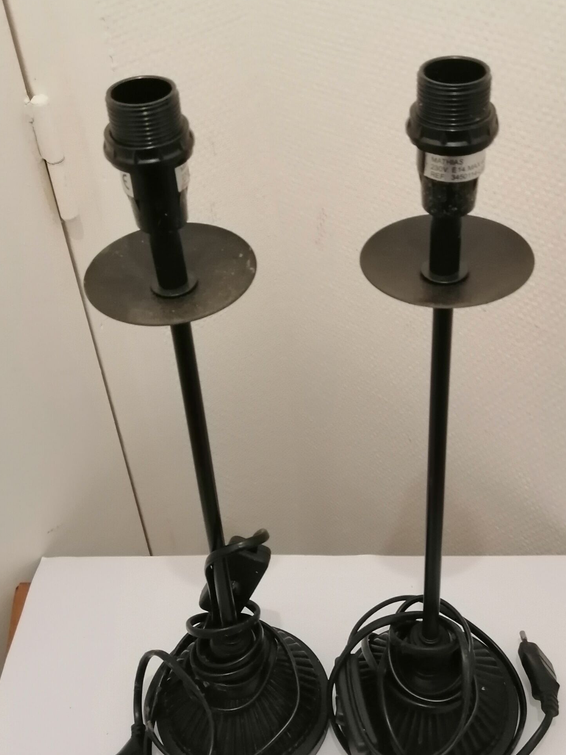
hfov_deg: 32.9
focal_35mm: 44
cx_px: 304
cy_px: 339
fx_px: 959
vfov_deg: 42.9
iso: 320
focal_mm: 3.96
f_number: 1.8
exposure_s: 1/33.3
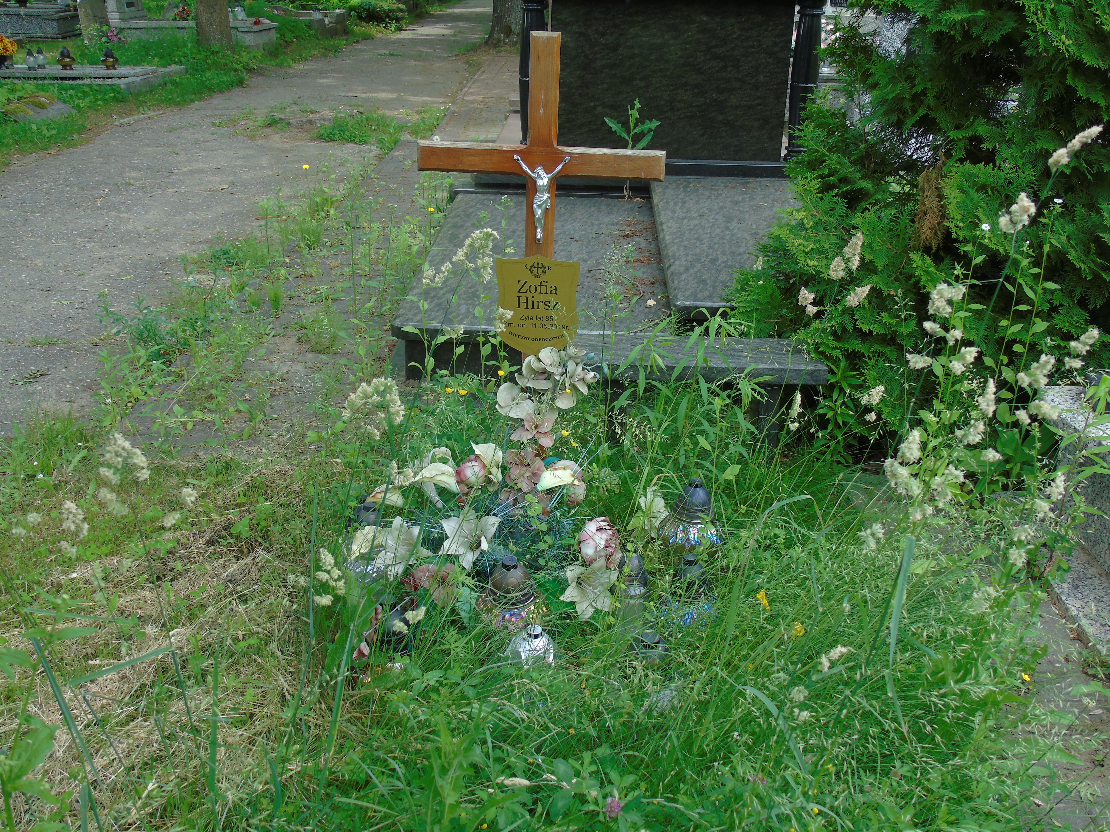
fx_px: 1090
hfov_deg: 54.0
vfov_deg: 41.8
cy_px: 416
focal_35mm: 34
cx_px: 555
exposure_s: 1/160
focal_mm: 6.1
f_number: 3.8
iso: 80
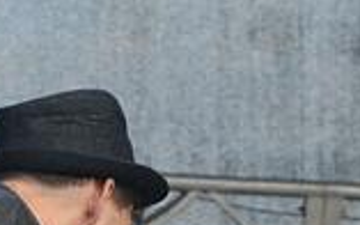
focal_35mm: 579
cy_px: 536
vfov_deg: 2.3
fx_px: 5679
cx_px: 282
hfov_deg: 3.6
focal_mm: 70
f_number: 5
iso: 1250
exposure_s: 1/400
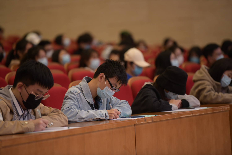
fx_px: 1289
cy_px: 78
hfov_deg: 10.3
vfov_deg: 6.9
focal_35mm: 200
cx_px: 116
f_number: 2.8
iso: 1000
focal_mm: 200
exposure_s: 1/160
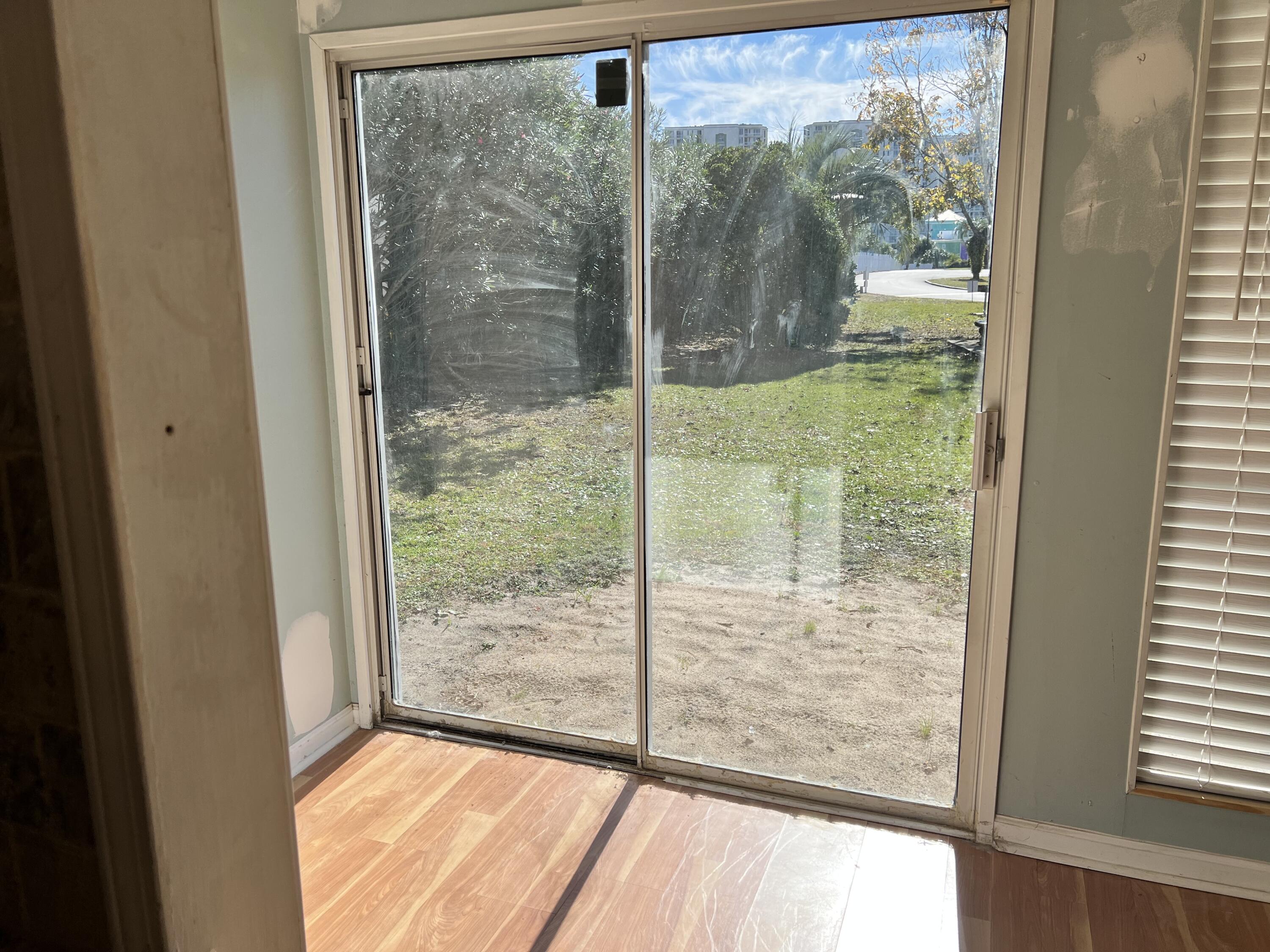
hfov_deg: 67.3
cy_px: 476
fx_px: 954
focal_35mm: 26
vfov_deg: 53.1
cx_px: 635
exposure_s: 1/3571
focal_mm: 5.7
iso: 50
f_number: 1.5
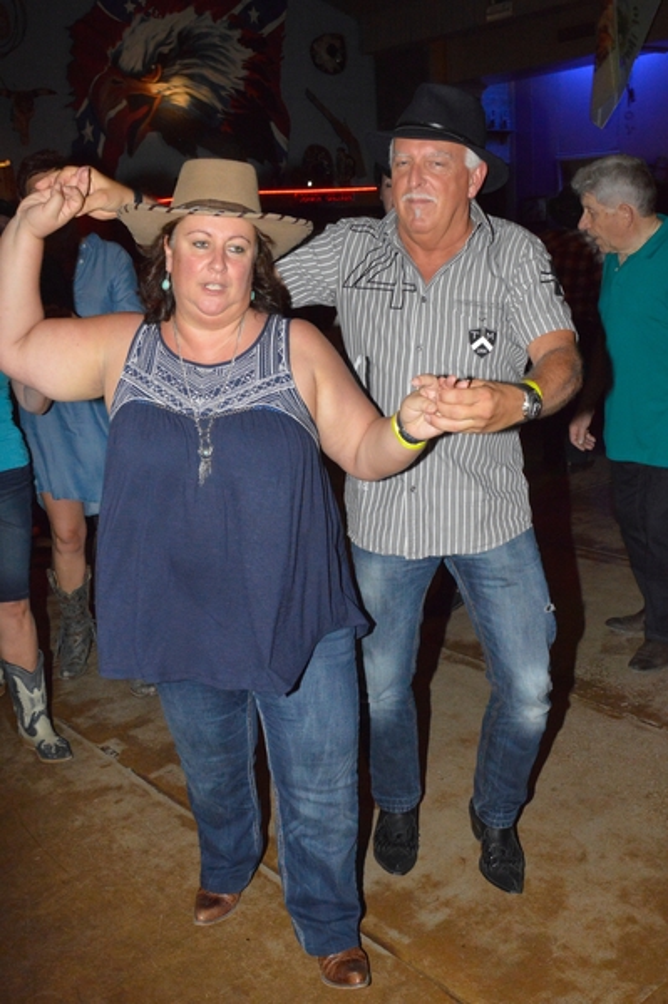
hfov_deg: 36.8
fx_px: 1004
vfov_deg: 53.2
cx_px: 334
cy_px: 502
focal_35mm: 36
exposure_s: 1/60
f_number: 10
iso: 3200
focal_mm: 24
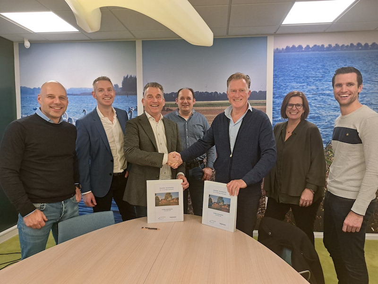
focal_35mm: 24
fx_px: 262
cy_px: 142
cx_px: 189
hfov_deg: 71.6
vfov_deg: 56.8
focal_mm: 5.23
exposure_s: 1/50
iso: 100
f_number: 1.8
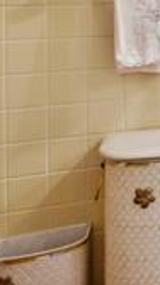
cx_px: 414
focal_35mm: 70
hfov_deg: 12.4
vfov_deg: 28.0
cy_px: -13
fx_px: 530
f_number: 3.2
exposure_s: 1/40
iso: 100
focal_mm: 14
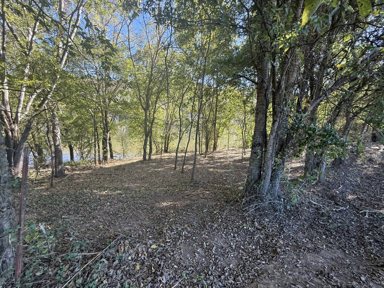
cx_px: 192
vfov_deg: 85.7
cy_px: 144
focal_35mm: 14
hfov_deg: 102.1
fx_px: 155
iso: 40
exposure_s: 1/111
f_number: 2.2
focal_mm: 2.22
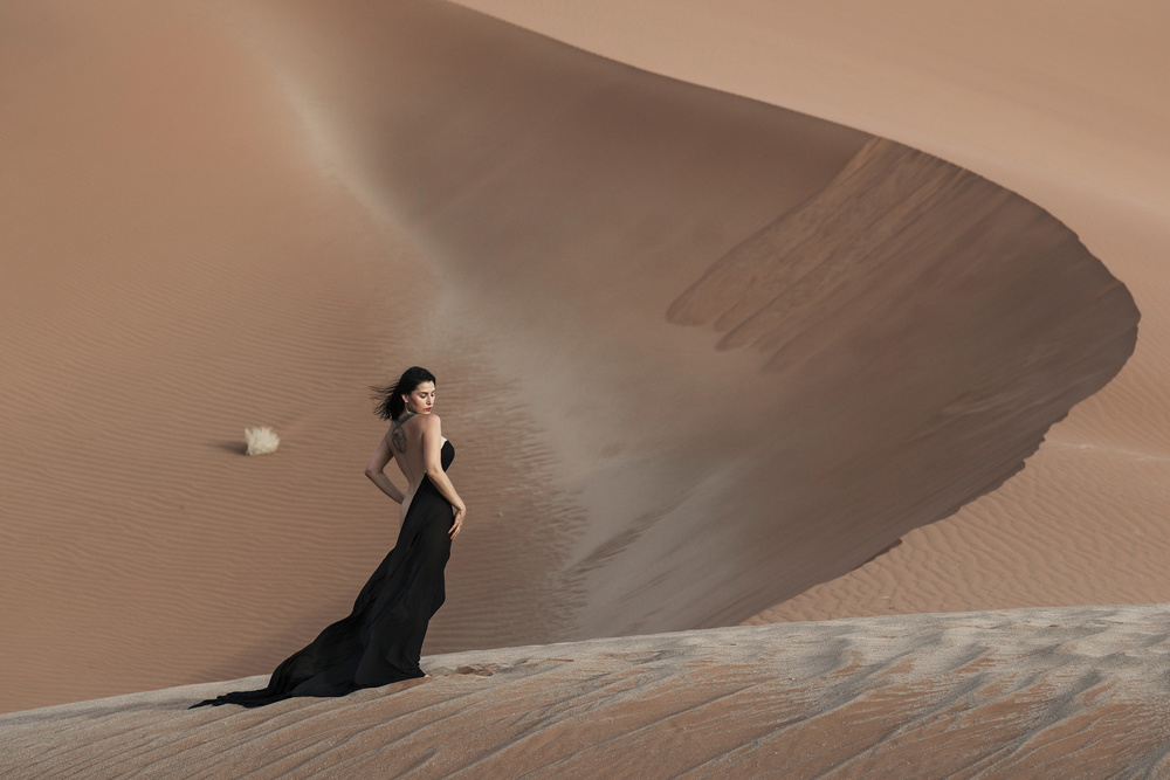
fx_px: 8288
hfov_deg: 8.1
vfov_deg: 5.4
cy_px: 390
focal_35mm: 255
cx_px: 585
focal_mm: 170
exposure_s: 1/500
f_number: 4.5
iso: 200
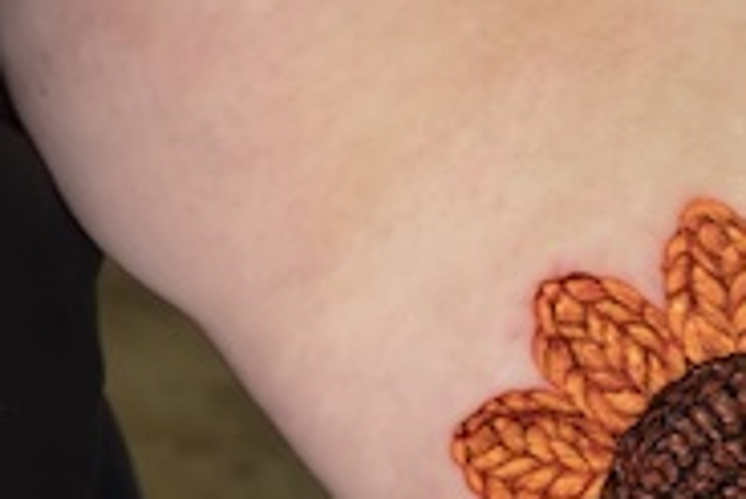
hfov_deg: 12.1
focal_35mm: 167
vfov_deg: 8.2
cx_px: 864
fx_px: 3463
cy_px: 604
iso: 32000
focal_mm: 44
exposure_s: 1/350
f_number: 9.5
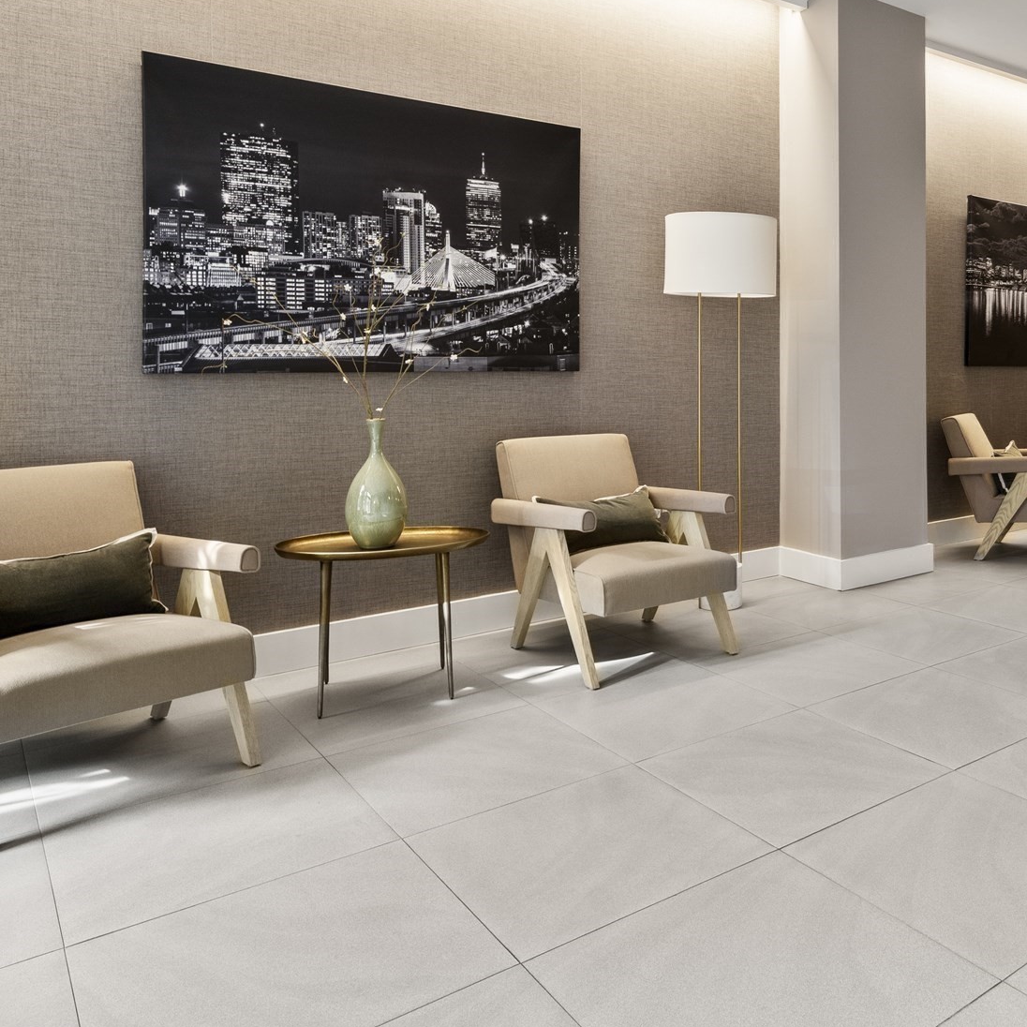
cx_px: 825
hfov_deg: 54.9
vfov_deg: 58.5
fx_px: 906
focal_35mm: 27
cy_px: 404
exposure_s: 1/6
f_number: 7.1
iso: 320
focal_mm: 17
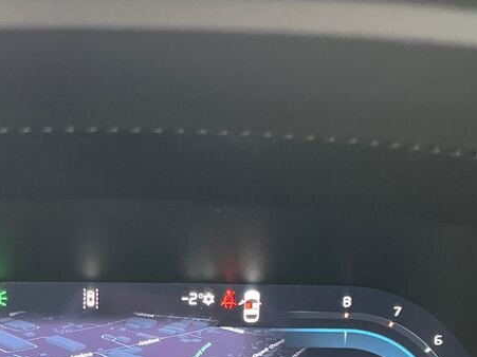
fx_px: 813
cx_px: 66
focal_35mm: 59
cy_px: 389
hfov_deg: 31.5
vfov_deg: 23.4
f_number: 1.6
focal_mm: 5.1
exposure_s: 1/60
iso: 500
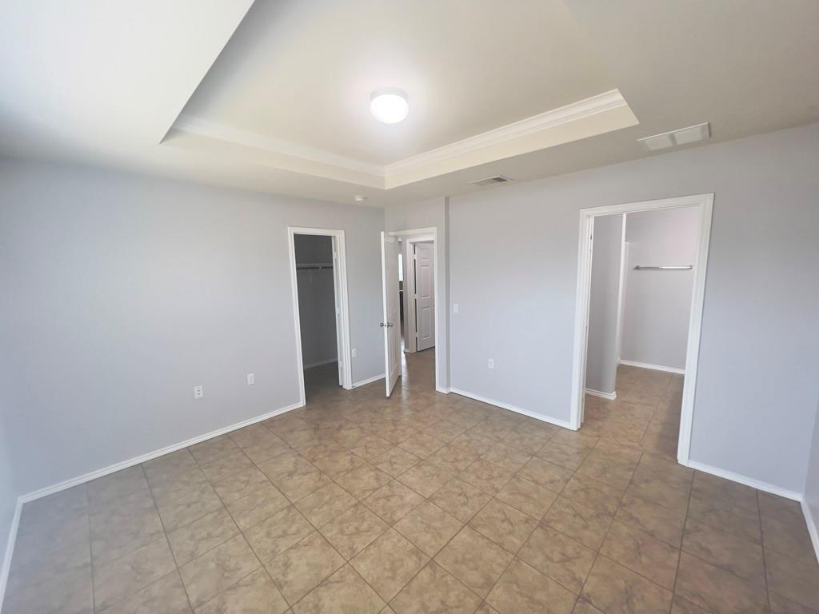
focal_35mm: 13
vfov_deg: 89.9
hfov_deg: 106.2
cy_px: 307
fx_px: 308
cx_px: 410
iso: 64
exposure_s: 1/60
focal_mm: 1.57
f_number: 1.8
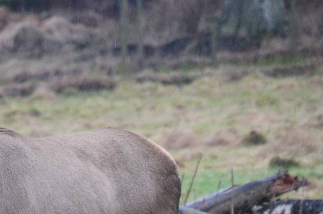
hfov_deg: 2.6
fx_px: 7166
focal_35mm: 800
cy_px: 183
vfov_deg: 1.7
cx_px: -59
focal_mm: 200
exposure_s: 1/200
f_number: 6.3
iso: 2500
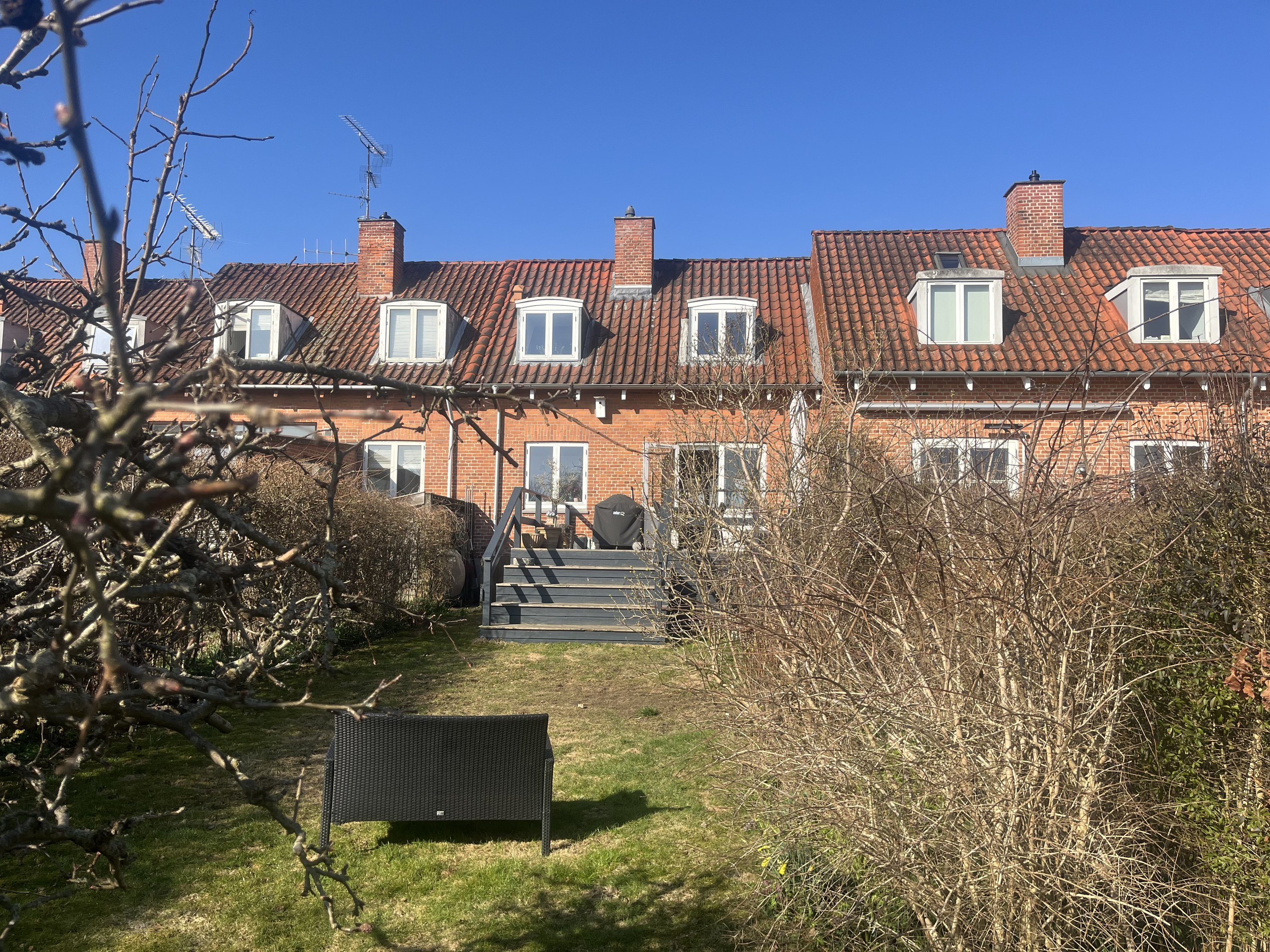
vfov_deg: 53.1
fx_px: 954
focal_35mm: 26
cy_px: 476
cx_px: 635
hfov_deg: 67.3
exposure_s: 1/2755
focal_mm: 5.1
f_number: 1.6
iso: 50
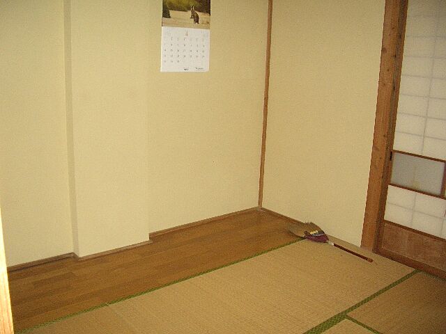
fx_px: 451
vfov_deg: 40.7
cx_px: 223
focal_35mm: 35
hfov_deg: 52.6
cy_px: 167
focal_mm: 5.8
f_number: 2.6
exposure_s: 1/60
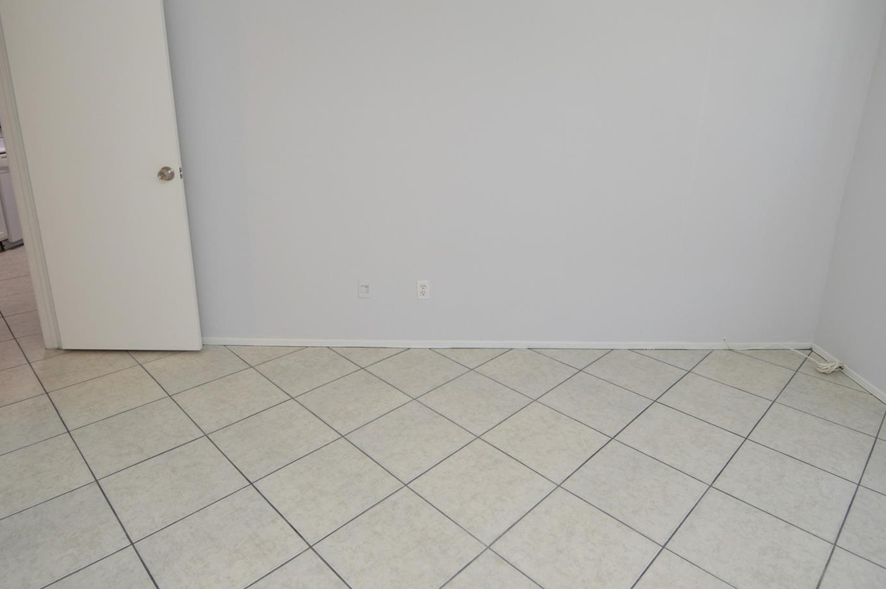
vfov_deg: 59.1
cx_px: 447
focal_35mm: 21
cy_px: 249
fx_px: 516
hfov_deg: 81.3
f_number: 4
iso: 450
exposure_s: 1/60
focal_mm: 12
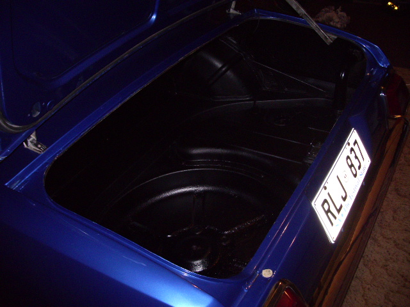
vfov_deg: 40.7
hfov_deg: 52.6
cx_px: 205
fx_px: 415
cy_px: 154
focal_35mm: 35
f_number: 2.6
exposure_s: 1/40
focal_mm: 5.8
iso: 160
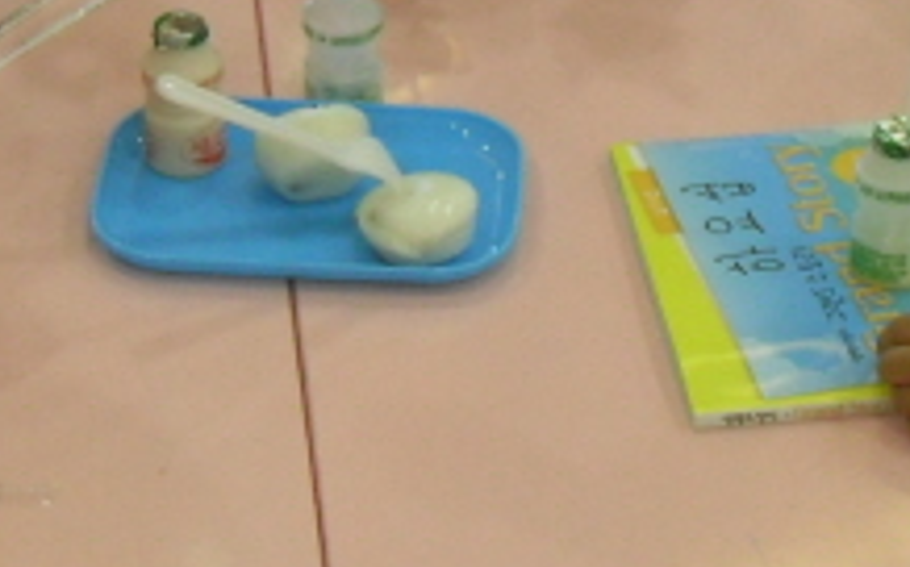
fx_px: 3569
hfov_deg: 14.5
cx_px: 555
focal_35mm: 144
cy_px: -79
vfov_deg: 9.0
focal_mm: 6.3
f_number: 2.8
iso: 200
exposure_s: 1/30
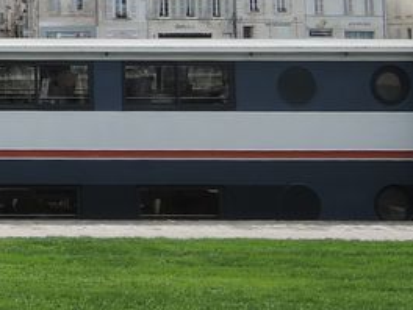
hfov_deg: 18.8
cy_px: -53
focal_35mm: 91
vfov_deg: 15.7
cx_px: -221
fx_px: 1086
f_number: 2.8
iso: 80
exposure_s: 1/640
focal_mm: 5.1
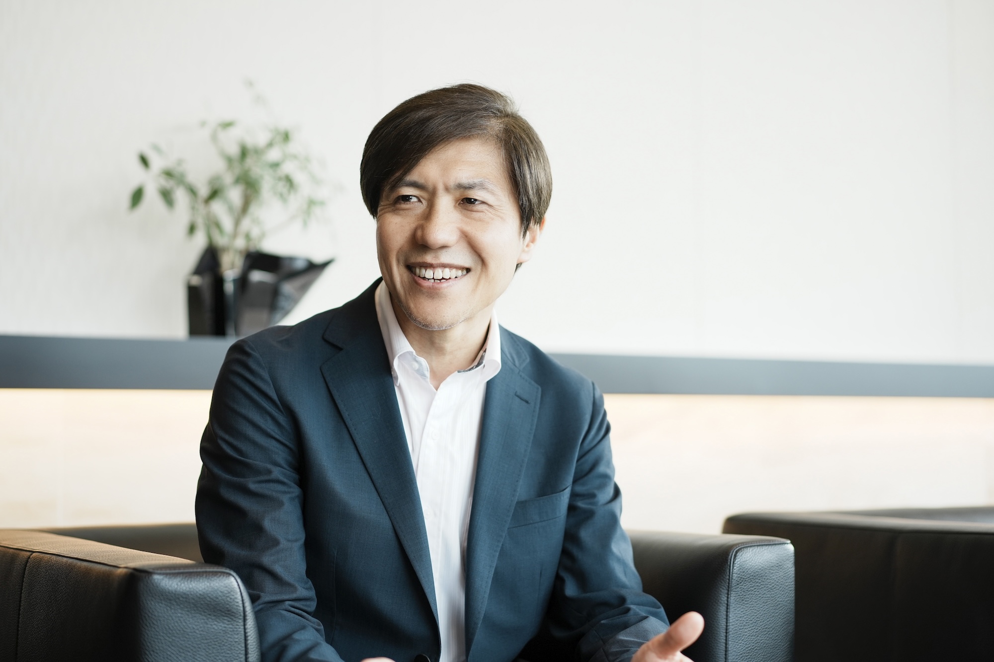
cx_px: 497
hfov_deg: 36.2
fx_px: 1518
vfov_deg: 24.6
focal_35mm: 55
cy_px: 331
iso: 200
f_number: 2.2
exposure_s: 1/400
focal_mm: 55
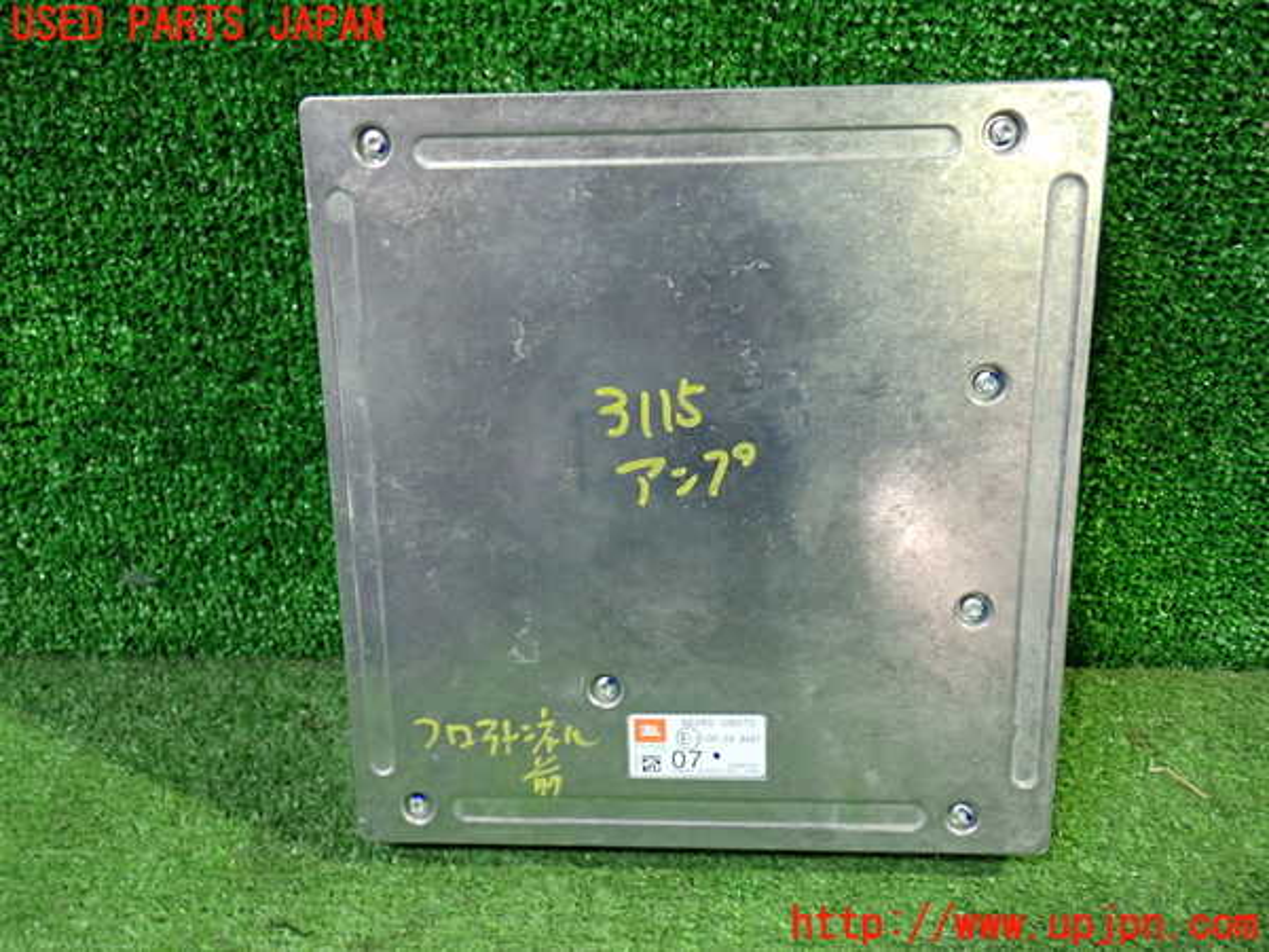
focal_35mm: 30
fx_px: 1100
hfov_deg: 60.0
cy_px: 476
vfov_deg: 46.8
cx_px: 634
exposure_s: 1/30
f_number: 2.3
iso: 640
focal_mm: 5.4
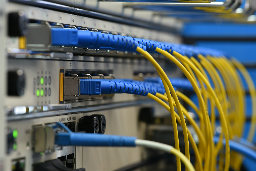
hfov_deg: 19.4
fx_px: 747
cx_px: 128
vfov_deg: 13.1
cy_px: 86
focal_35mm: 105
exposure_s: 2
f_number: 16
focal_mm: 105
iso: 100
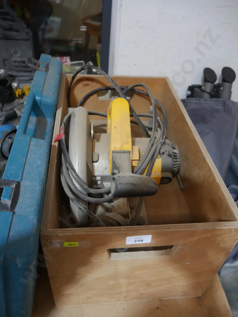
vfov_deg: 63.4
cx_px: 119
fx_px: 256
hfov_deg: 49.8
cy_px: 158
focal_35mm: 28
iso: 500
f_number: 3.5
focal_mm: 14
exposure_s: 1/60
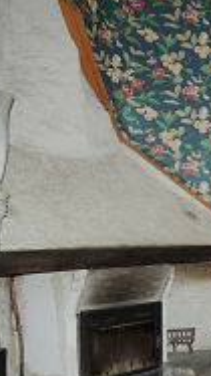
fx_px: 558
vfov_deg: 36.8
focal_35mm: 56
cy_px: 253
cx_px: 382
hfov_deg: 17.4
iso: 220
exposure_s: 1/30
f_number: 3
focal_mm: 4.3
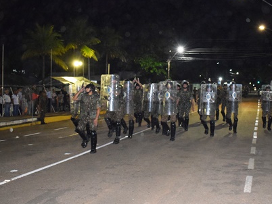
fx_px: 415
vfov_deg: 27.7
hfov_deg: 36.1
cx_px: 173
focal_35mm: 53
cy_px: 104
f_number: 3.8
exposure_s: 1/60
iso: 3200
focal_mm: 23
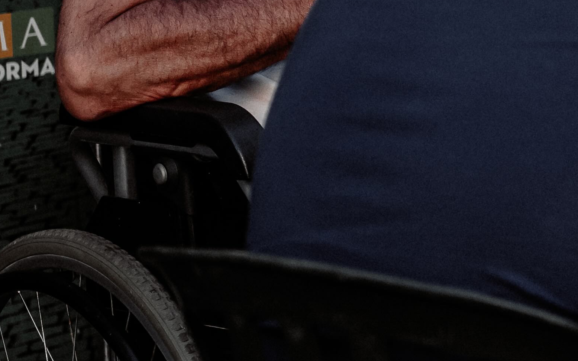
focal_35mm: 309
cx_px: 1447
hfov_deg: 6.4
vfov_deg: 4.2
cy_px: -193
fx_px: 4868
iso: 320
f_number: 2
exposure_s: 1/800
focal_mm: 50
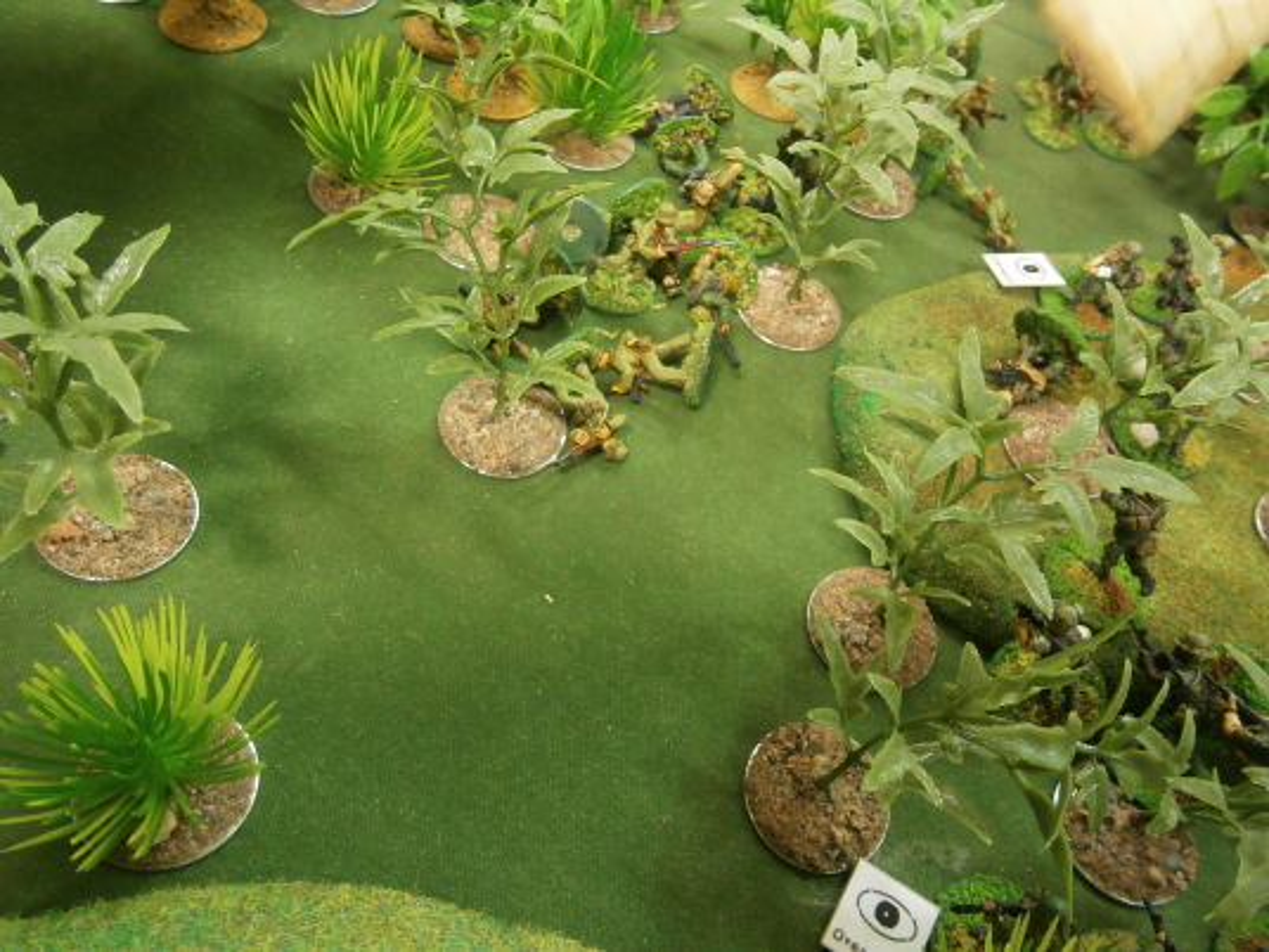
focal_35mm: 26
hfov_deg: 67.3
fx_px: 953
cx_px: 634
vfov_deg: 53.1
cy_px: 476
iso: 200
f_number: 2.8
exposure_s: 1/10
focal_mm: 4.7
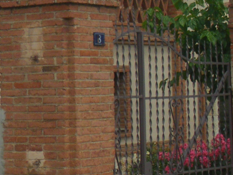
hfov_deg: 12.6
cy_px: -30
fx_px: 1010
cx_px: -98
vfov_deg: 9.8
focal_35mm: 150
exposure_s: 1/200
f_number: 5.4
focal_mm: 6.3
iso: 64
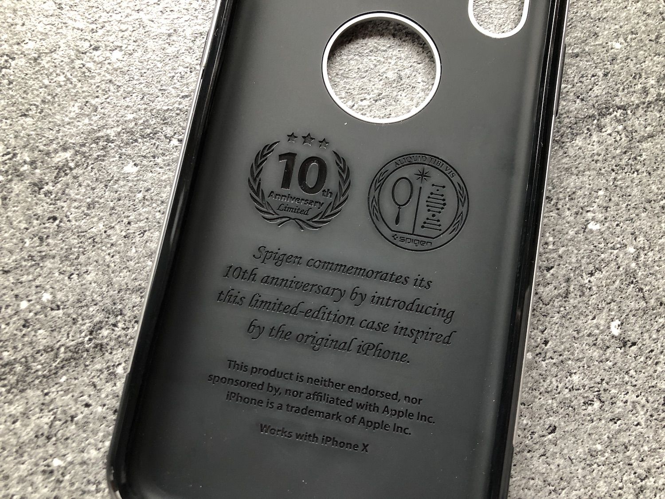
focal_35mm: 28
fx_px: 538
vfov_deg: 49.7
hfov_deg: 63.4
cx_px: 332
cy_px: 250
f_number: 1.8
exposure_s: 1/15
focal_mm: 4
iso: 80
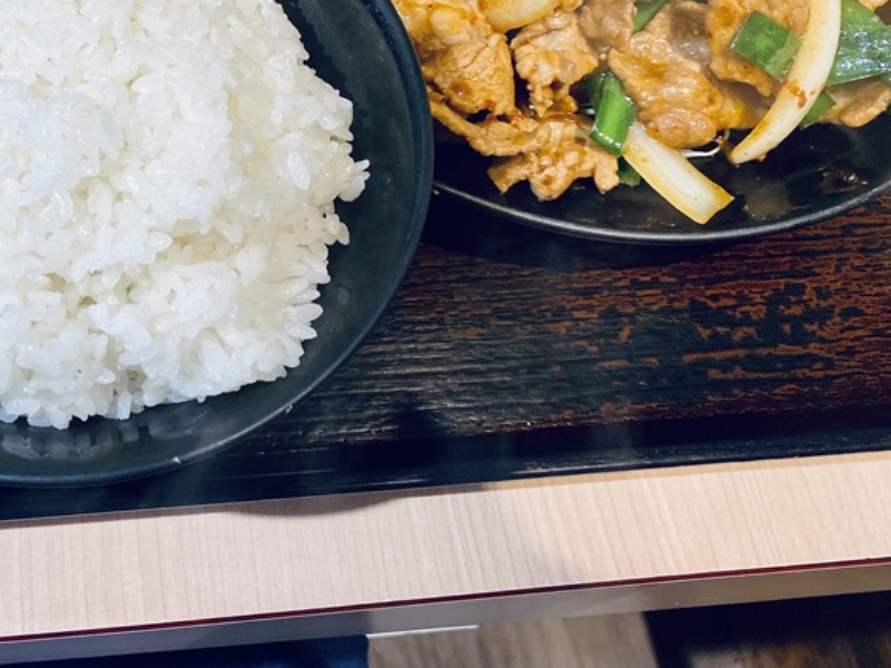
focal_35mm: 45
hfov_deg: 39.6
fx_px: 1158
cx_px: 125
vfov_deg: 31.1
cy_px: 111
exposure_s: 1/100
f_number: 1.8
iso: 100
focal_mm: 4.25
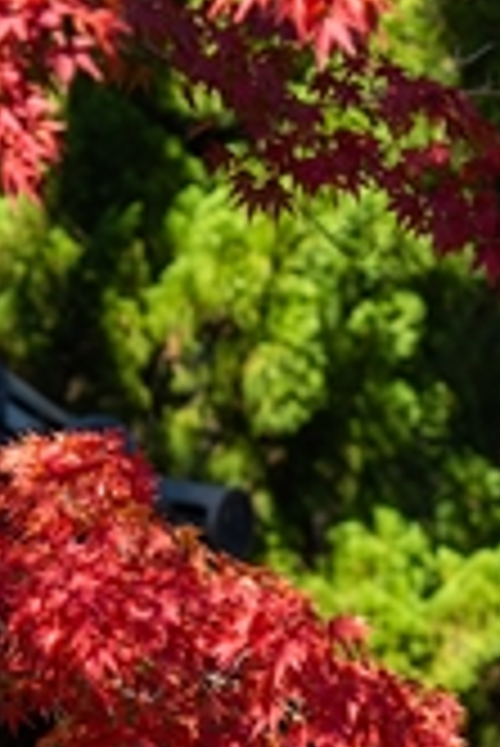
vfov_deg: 7.1
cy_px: 698
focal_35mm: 289
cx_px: 160
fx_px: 6008
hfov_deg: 4.8
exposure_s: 1/125
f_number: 5.6
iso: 200
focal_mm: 120
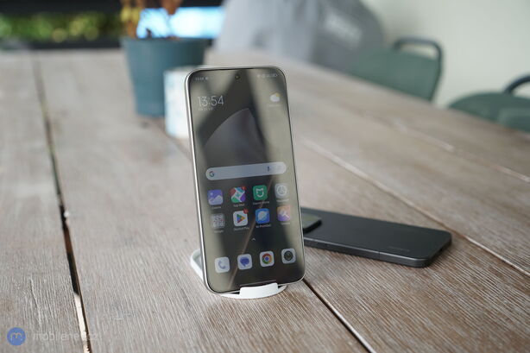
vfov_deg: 27.5
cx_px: 265
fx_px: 721
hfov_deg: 40.4
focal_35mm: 49
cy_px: 176
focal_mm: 49
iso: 100
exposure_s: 1/200
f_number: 4
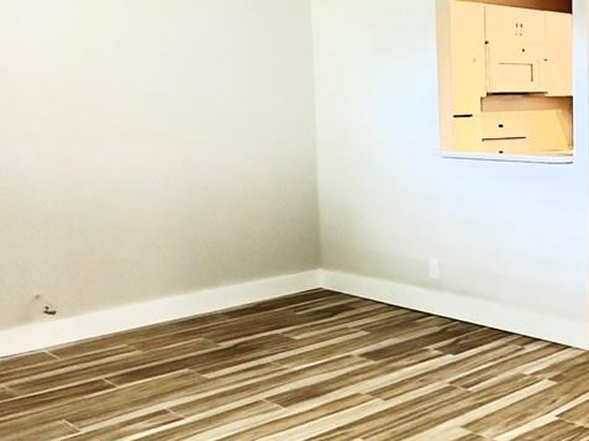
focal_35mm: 47
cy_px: 185
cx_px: 594
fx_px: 799
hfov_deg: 36.3
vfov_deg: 30.8
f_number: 2.2
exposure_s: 1/60
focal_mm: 2.22
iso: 500
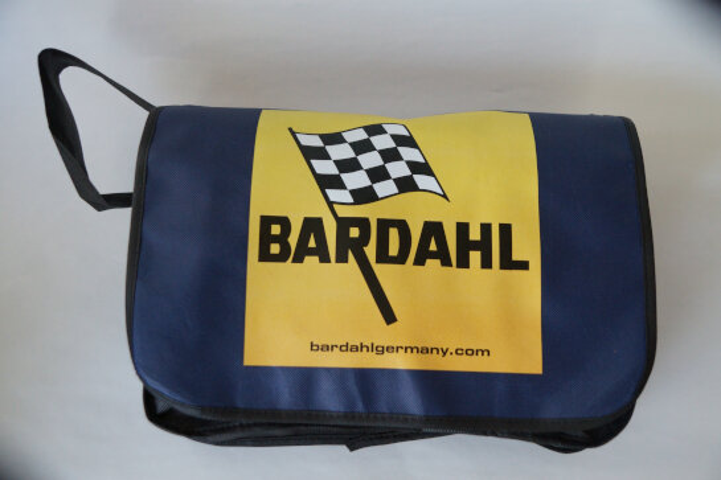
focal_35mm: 39
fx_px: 781
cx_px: 360
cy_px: 240
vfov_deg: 34.2
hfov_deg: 49.6
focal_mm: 26
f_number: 4
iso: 1250
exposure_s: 1/160
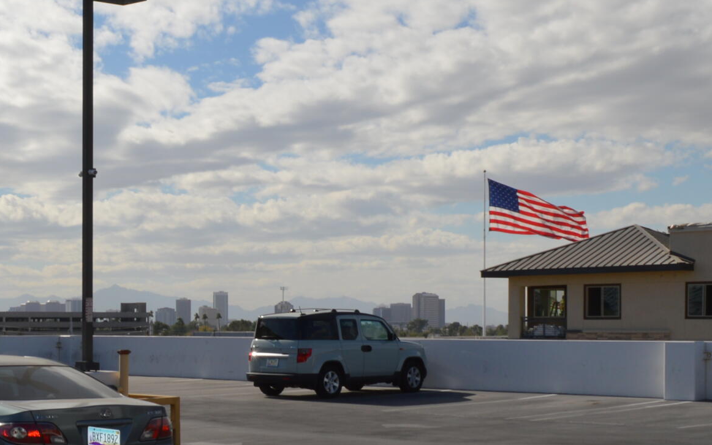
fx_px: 1378
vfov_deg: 18.2
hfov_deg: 27.9
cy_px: 343
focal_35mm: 71
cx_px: 74
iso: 100
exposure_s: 1/200
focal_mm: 18
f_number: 13
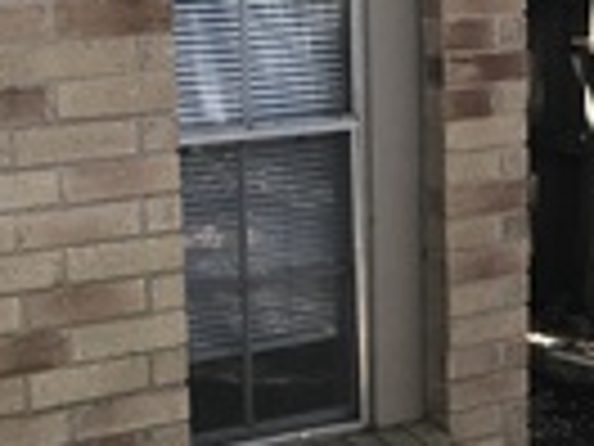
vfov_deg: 10.9
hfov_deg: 14.0
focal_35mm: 136
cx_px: 765
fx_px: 2334
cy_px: 378
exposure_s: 1/331
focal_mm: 3.99
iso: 20
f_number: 1.8
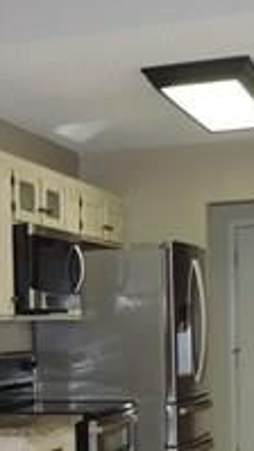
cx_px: -5
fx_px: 1005
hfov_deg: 14.2
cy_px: 406
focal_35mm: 84
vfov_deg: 24.6
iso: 200
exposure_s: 1/30
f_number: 3
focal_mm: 4.3
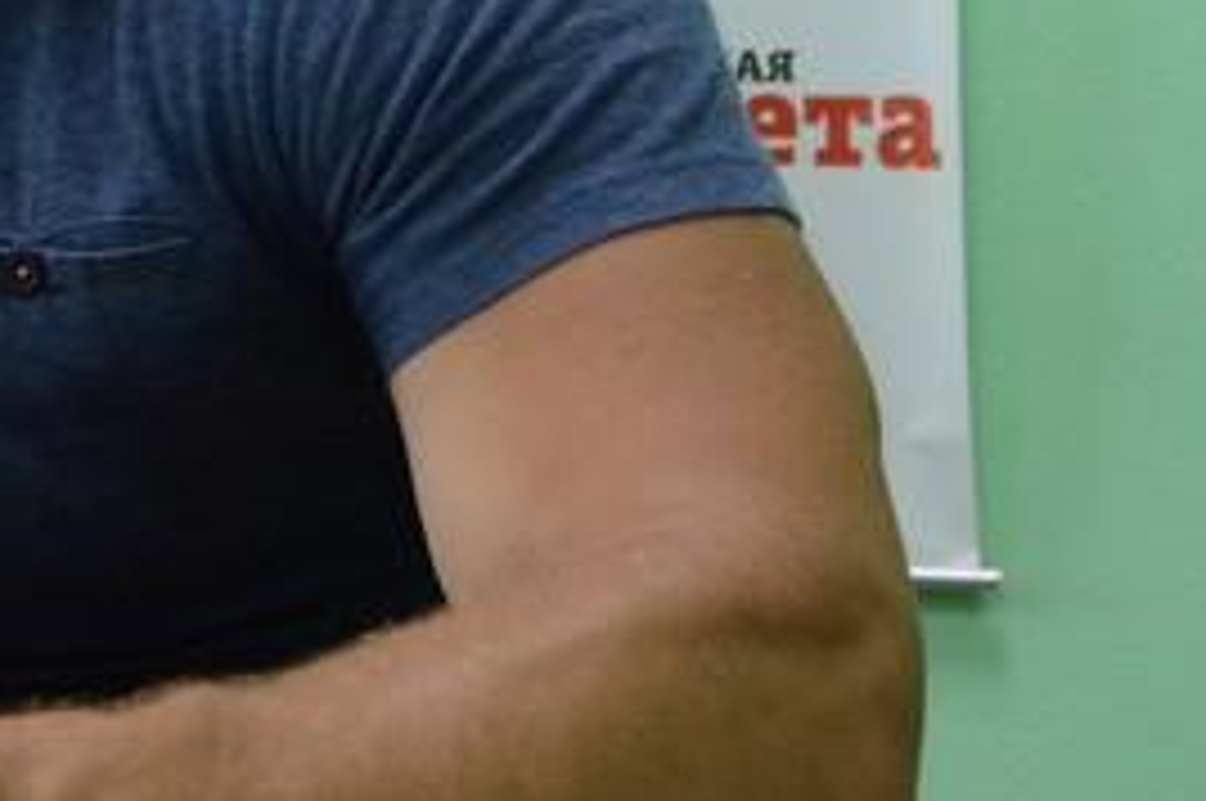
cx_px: -310
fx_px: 5253
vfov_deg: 8.6
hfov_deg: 12.7
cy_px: -133
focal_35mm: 157
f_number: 4
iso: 900
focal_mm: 28
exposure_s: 1/125
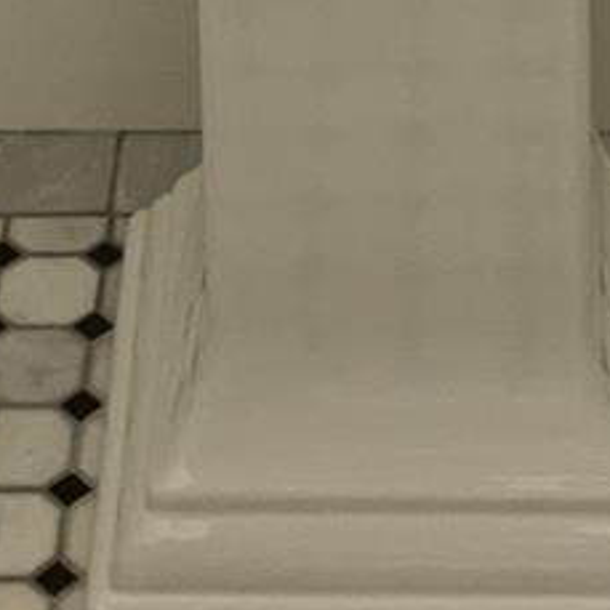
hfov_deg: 10.4
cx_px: 444
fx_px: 3349
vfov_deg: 10.1
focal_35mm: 168
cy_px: -242
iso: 125
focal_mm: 3
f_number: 1.8
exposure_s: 1/60
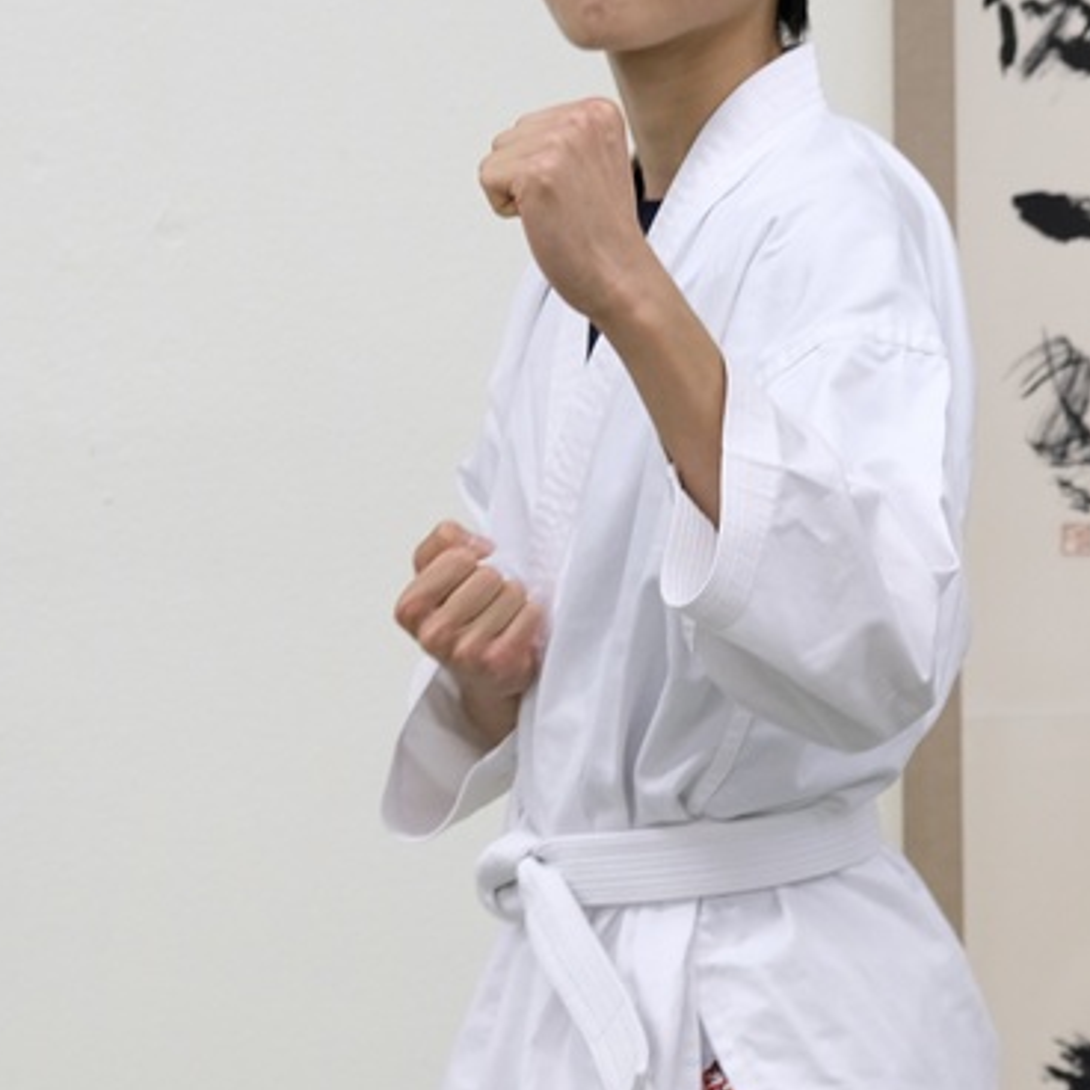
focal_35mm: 107
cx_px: 595
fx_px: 3812
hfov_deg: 16.3
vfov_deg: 16.3
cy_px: 401
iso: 800
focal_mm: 32.9
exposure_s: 1/42
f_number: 4
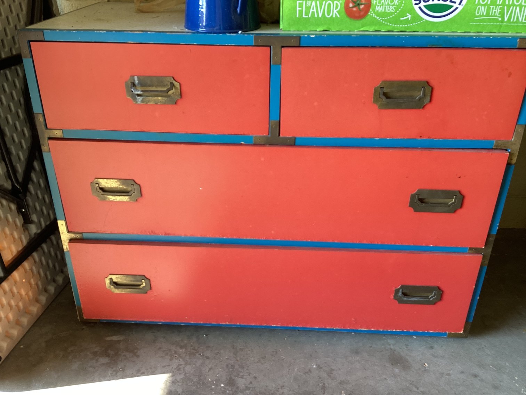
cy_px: 198
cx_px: 263
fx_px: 471
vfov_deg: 45.4
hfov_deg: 58.3
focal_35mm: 31
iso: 50
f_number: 2.4
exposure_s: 1/60
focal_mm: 3.3
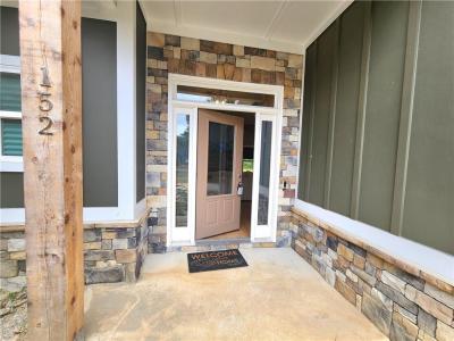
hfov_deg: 106.2
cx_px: 227
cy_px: 170
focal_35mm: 13
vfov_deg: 89.9
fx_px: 170
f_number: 2.2
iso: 50
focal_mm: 2.2
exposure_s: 1/120
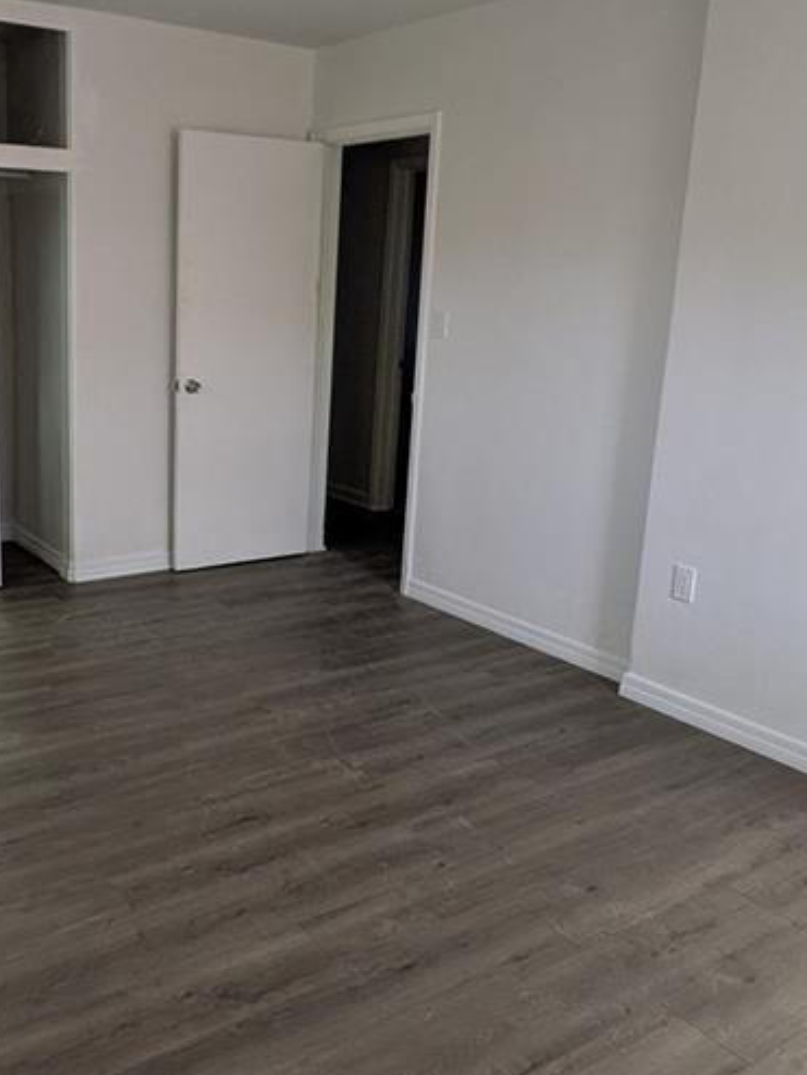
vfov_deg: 53.9
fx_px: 1056
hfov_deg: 41.0
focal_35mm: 34
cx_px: 238
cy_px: 498
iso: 59
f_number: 2.2
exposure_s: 1/120
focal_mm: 1.83
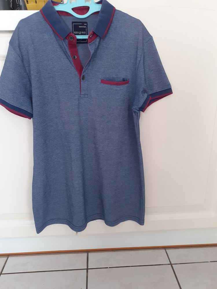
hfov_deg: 51.4
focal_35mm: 27
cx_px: 108
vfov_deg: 65.3
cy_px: 144
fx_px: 226
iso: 100
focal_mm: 3.6
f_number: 1.9
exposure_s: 1/50
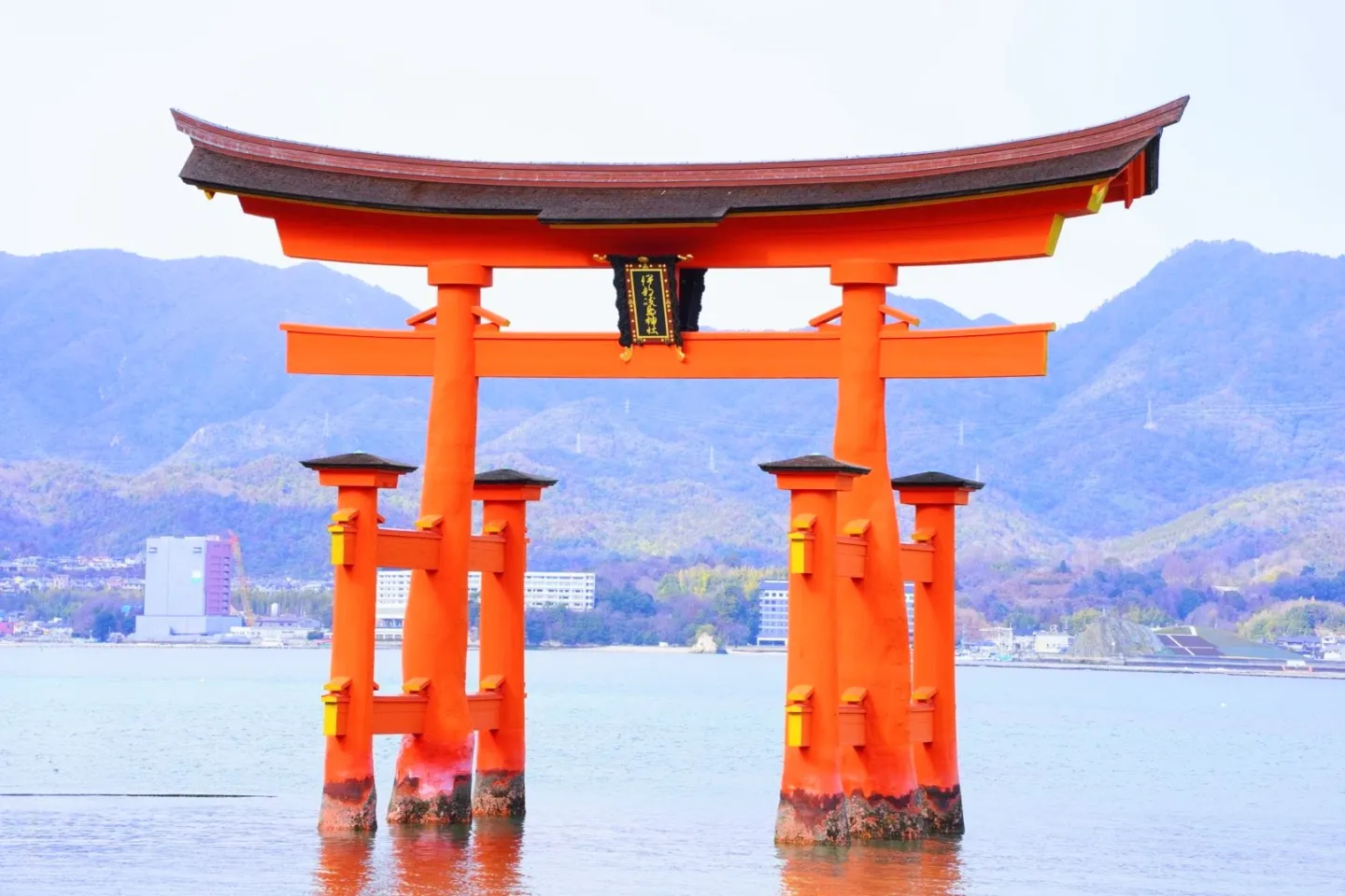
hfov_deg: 16.4
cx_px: 672
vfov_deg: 11.0
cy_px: 448
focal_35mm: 125
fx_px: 4670
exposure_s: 1/60
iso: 250
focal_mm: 125
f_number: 16
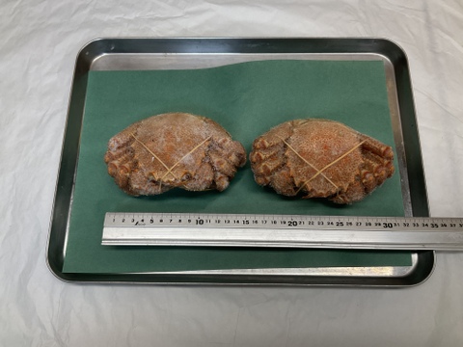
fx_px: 388
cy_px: 174
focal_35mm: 29
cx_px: 232
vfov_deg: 48.2
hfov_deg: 61.7
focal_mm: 3
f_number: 1.8
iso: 32
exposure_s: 1/120
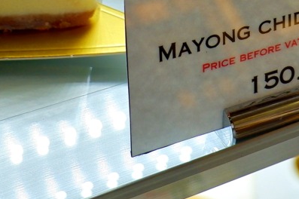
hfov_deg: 17.6
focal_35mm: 116
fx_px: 963
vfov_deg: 10.9
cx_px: 198
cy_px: -173
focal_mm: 15
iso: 200
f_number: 3.5
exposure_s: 1/400
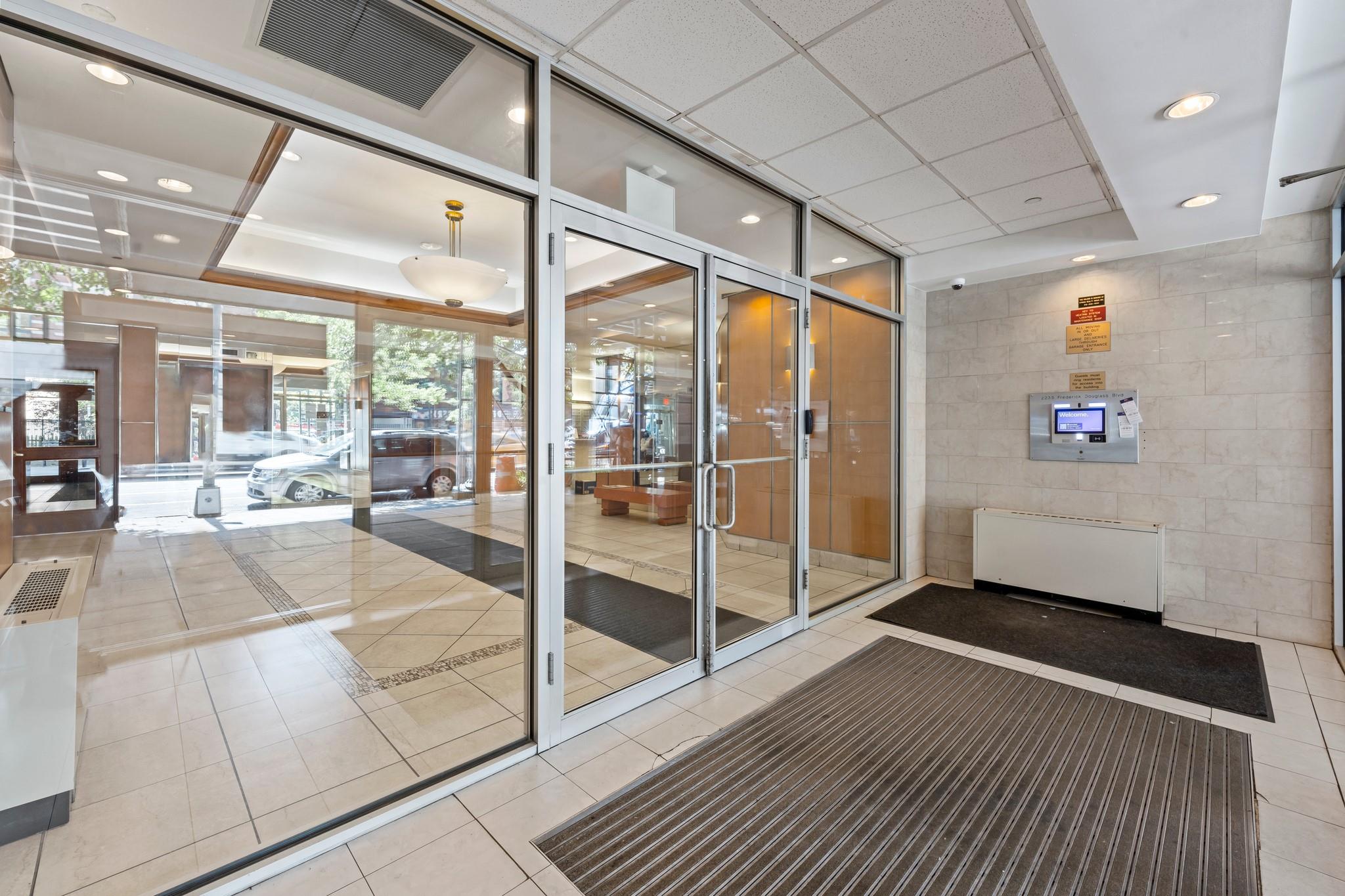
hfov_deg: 104.3
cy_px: 448
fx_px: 523
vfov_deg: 81.2
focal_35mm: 14
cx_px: 672
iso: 400
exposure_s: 1/8
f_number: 10
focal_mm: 14
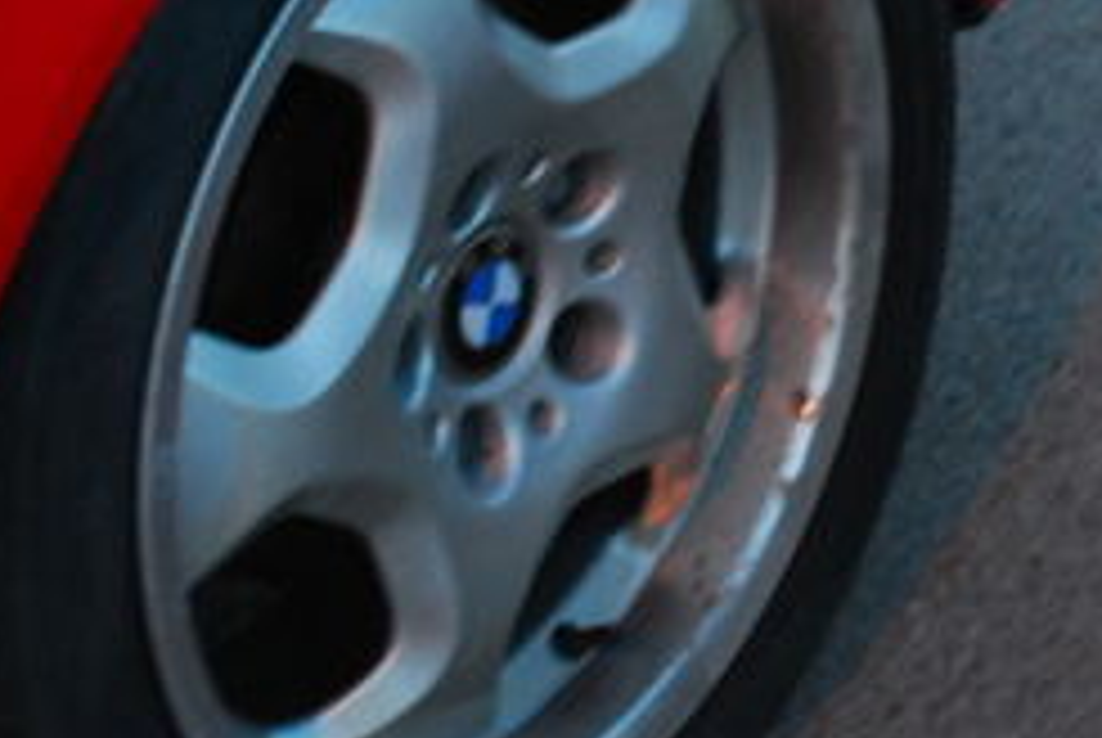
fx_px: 4812
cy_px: -14
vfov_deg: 8.7
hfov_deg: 12.7
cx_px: 1336
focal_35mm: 157
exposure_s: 1/30
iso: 800
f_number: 4.5
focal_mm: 40
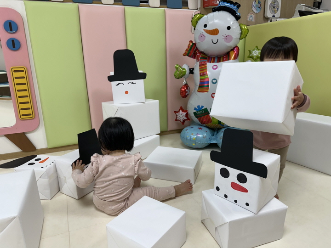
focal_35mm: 24
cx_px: 166
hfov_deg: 71.6
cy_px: 124
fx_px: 229
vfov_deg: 56.8
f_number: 1.78
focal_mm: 6.86
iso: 100
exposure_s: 1/120
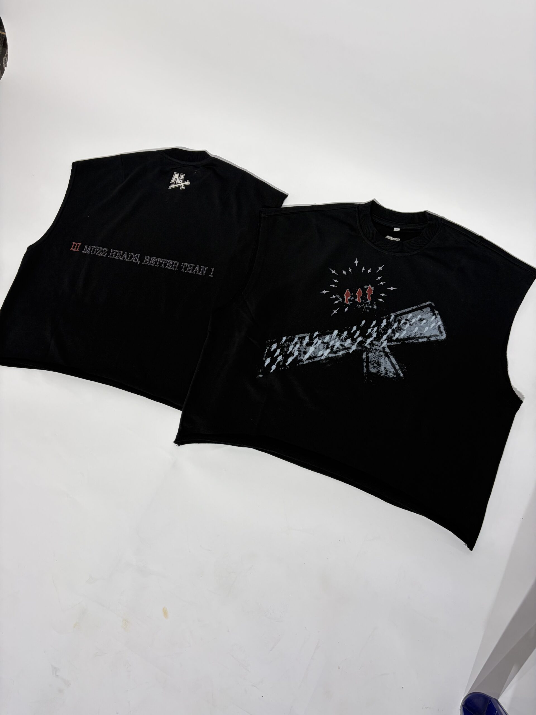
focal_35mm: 26
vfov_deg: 67.3
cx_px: 268
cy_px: 358
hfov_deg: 53.1
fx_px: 537
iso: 50
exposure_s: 1/102
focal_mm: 5.96
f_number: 1.6
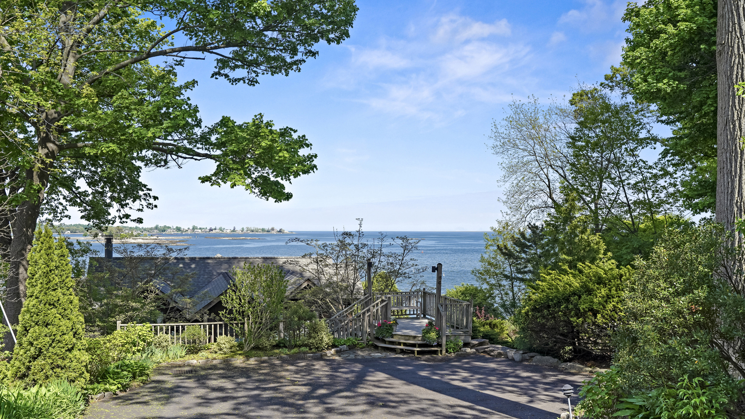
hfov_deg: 59.5
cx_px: 370
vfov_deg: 35.6
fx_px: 652
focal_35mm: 33
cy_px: 219
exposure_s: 1/50
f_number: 8
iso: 50
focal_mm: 31
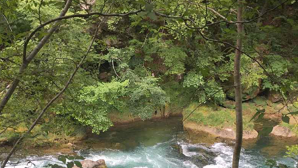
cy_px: 188
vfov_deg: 25.6
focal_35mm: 43
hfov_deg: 47.4
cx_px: 147
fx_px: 340
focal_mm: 4.15
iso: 32
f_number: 2.2
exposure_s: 1/166
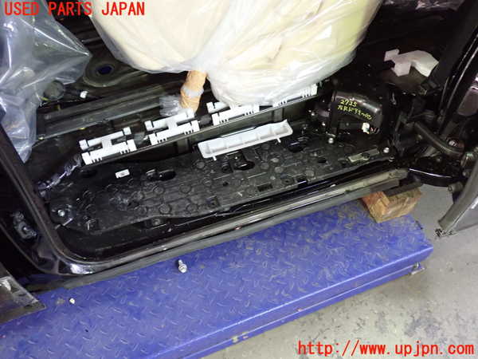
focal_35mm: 30
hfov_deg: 60.0
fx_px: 414
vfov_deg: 46.8
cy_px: 180
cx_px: 239
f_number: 2.3
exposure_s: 1/25
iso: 800
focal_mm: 5.4
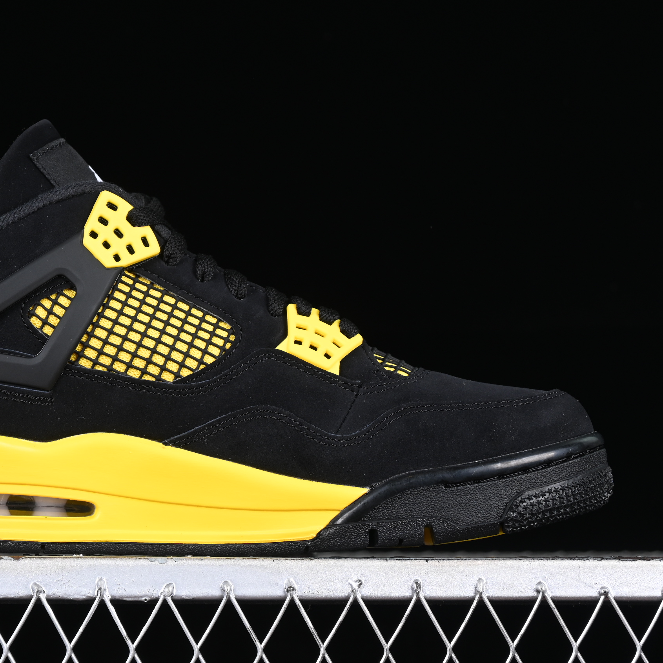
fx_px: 2275
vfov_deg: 16.6
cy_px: 338
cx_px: 197
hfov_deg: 16.5
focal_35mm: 105
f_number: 6.3
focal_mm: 50
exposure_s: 1/80
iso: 160
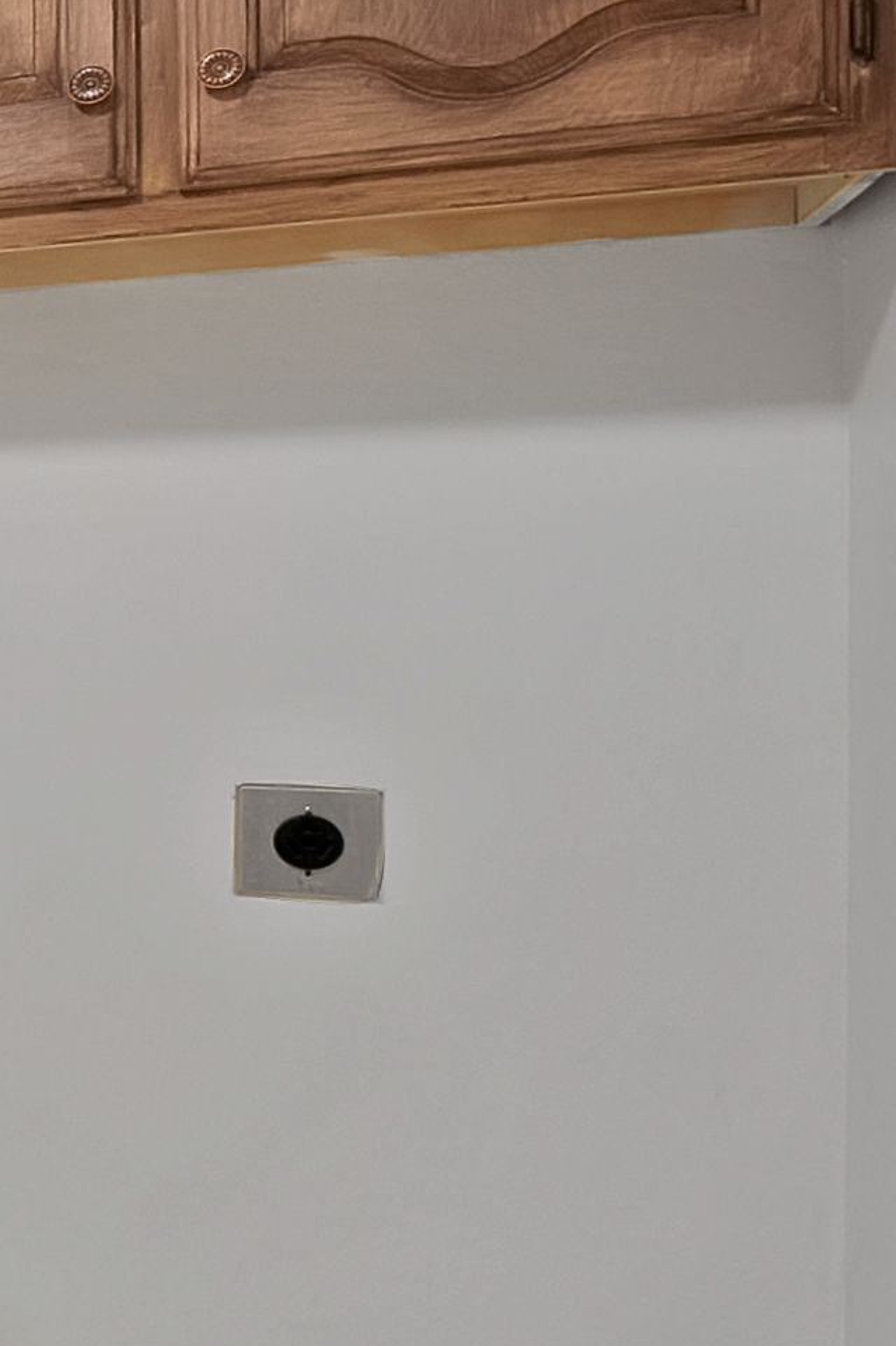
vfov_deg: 38.2
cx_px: -1545
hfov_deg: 13.0
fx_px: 1943
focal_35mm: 52
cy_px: 640
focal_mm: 12
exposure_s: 1/1.67
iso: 640
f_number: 9
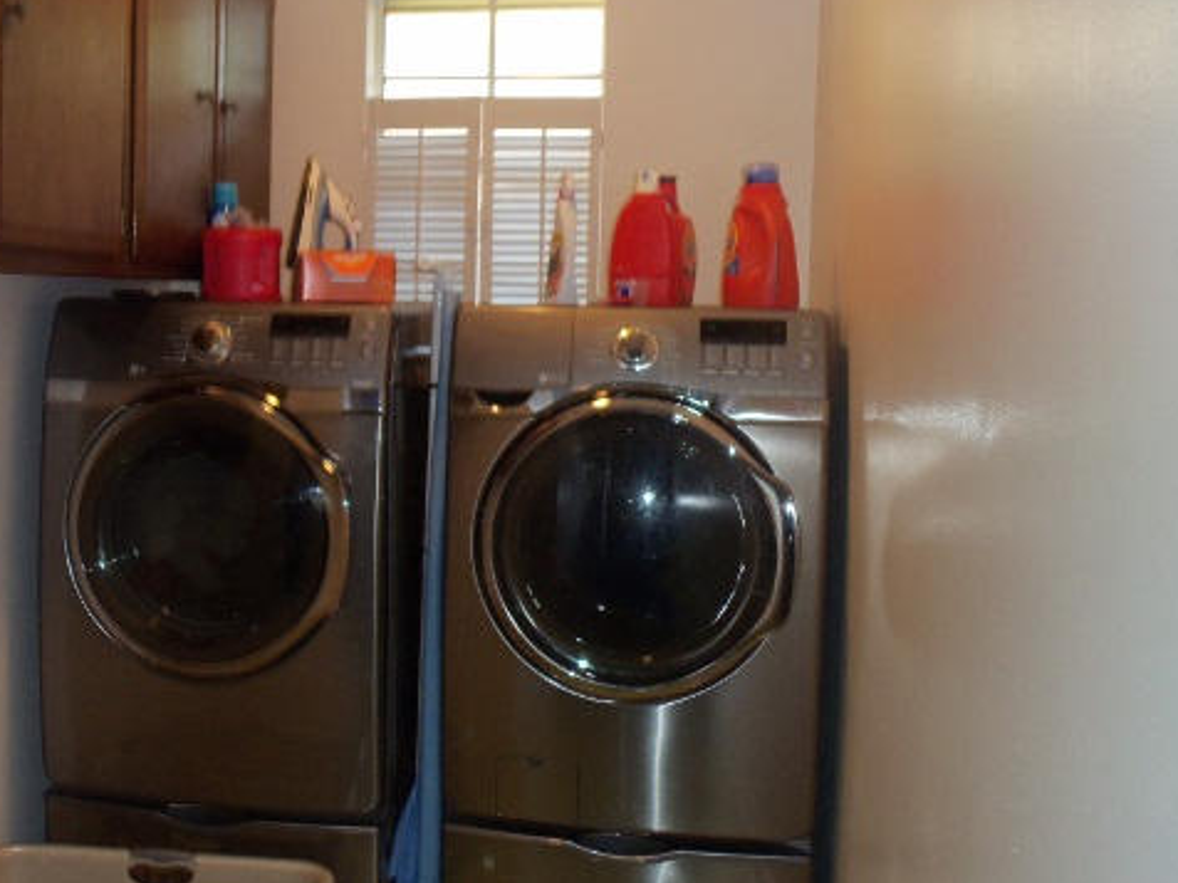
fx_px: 1327
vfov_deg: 36.8
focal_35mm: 39
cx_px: 398
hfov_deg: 47.1
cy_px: 381
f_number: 3.4
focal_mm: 5.2
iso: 100
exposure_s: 1/30
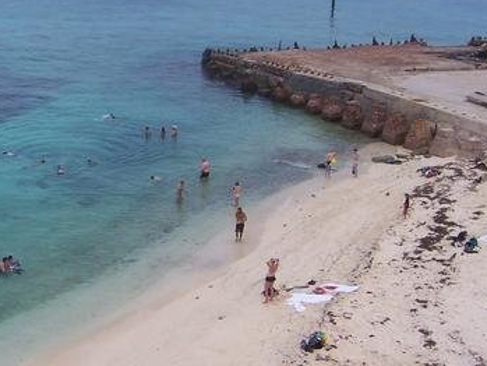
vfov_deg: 22.3
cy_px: 187
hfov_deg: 28.4
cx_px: 59
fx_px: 929
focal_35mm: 66
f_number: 4.8
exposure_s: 1/1000
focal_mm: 6
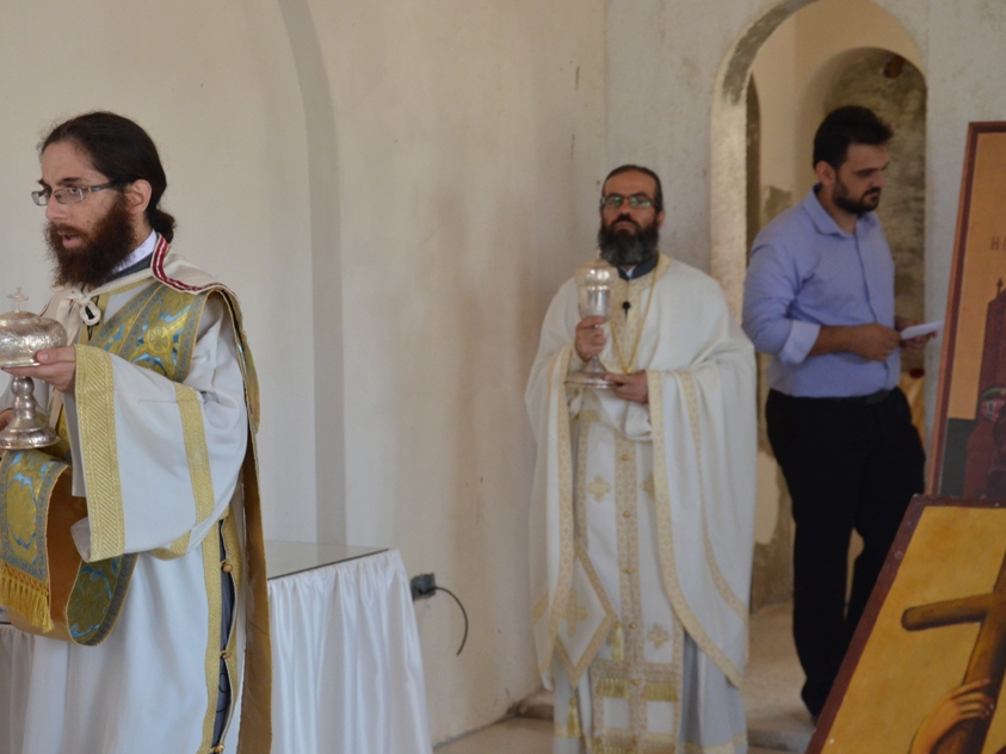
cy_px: 376
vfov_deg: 18.0
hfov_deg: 23.8
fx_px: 2383
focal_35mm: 82
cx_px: 493
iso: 2000
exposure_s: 1/160
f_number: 6.3
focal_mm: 50
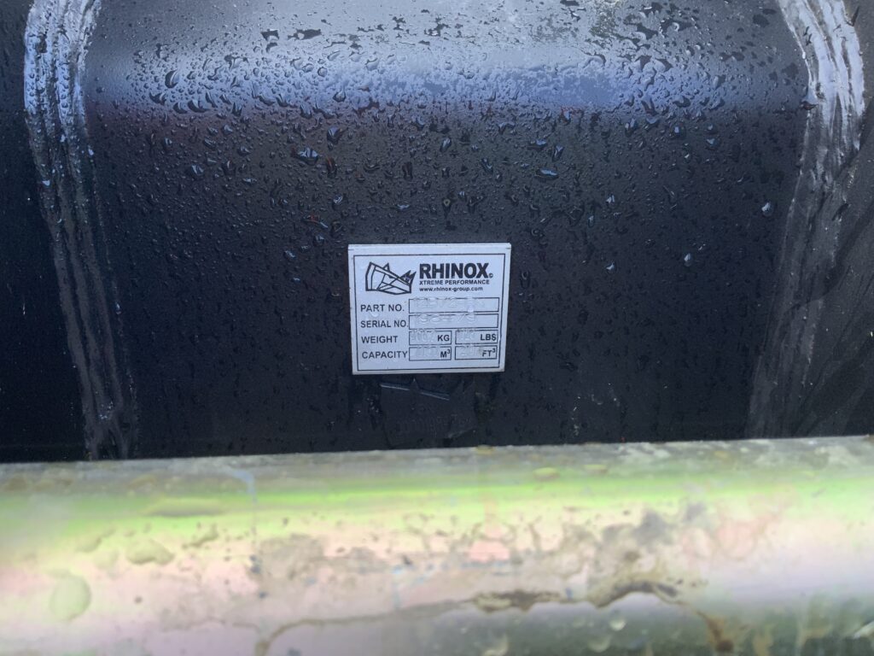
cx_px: 437
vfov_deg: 48.2
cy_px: 328
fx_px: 732
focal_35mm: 29
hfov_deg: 61.7
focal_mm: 3
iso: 50
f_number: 1.8
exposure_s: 1/122
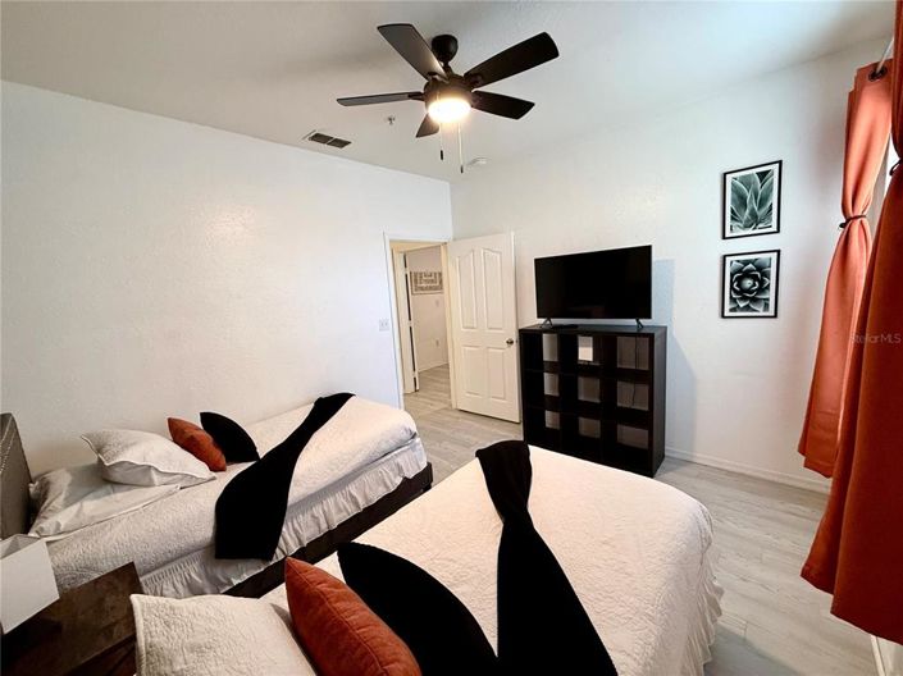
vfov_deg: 85.6
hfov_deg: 102.1
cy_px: 338
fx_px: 365
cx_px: 452
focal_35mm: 14
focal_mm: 2.22
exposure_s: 1/60
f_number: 2.2
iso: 320
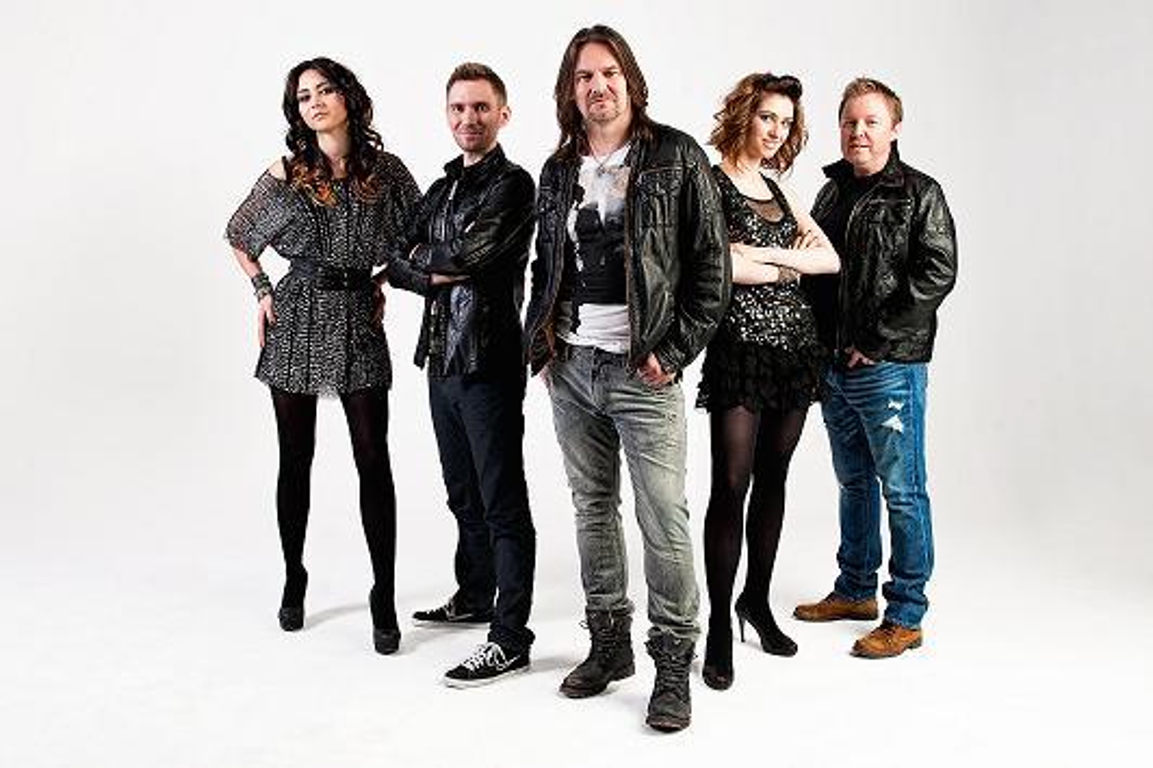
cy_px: 384
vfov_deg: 41.1
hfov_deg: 58.7
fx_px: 1024
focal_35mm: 32
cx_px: 576
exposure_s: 1/160
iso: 160
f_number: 10
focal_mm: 32
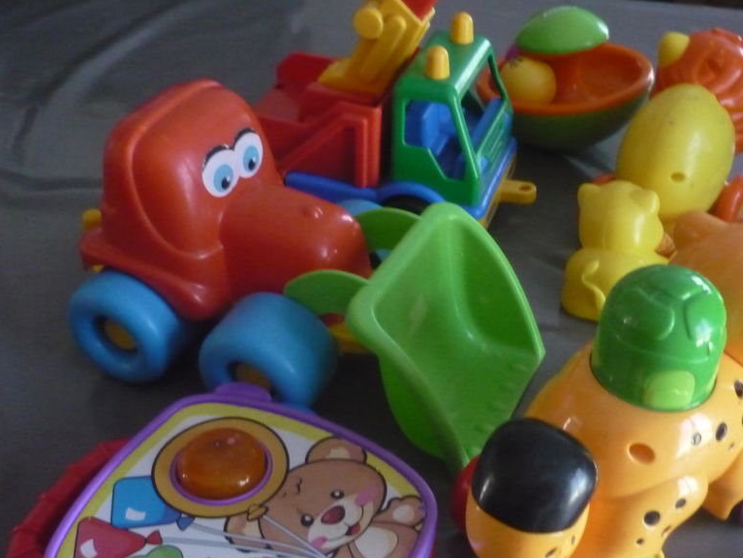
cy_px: 292
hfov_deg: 43.5
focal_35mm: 43
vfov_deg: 33.6
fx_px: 923
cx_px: 465
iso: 800
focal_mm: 5.5
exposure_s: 1/20
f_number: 2.8
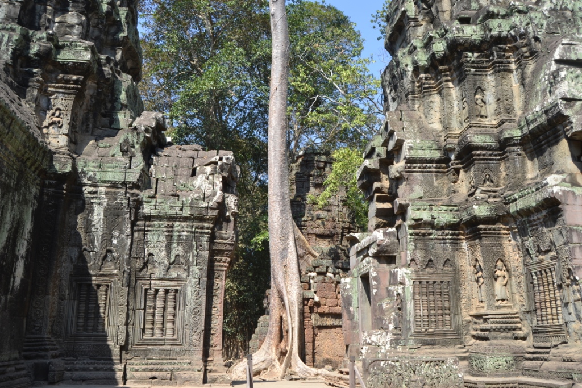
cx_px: 291
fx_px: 485
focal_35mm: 30
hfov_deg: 61.9
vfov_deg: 43.6
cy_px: 194
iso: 100
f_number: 6.3
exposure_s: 1/160
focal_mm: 20
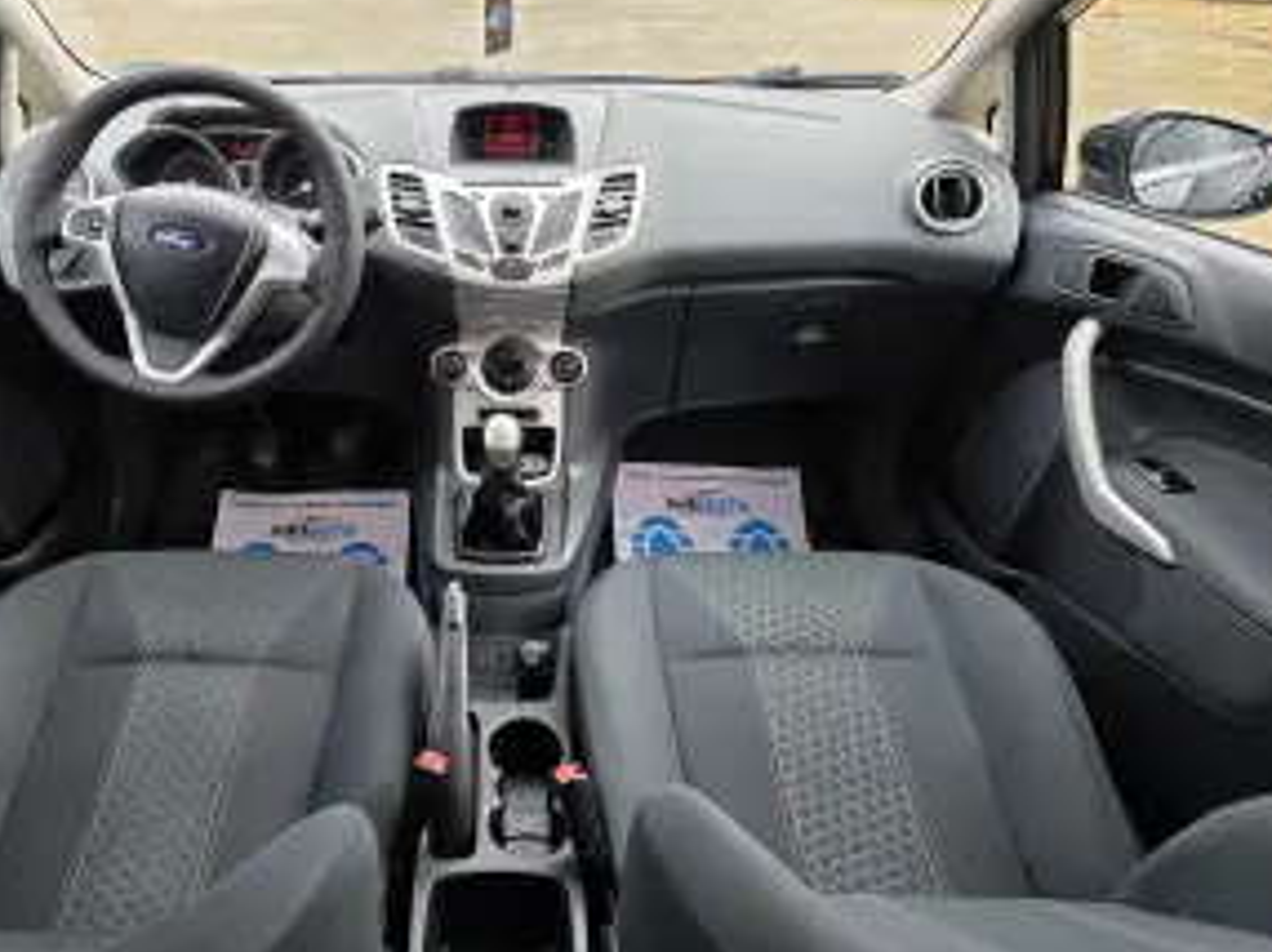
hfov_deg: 61.1
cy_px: 387
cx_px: 503
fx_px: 1065
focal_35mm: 29
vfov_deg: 47.9
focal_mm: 6.3
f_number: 1.7
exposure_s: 1/180
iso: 40
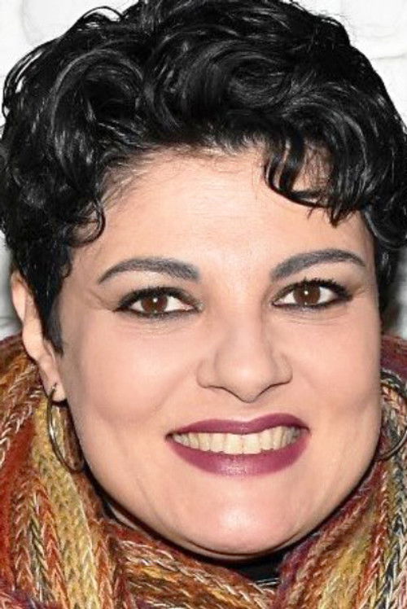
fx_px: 711
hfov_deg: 31.9
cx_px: 204
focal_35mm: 42
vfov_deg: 46.4
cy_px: 304
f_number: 6.3
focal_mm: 28
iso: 800
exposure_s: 1/250
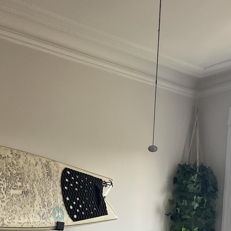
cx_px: 76
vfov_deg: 22.0
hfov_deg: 24.5
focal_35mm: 70
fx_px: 528
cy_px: 305
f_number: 1.6
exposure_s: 1/112
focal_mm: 5.1
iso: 125
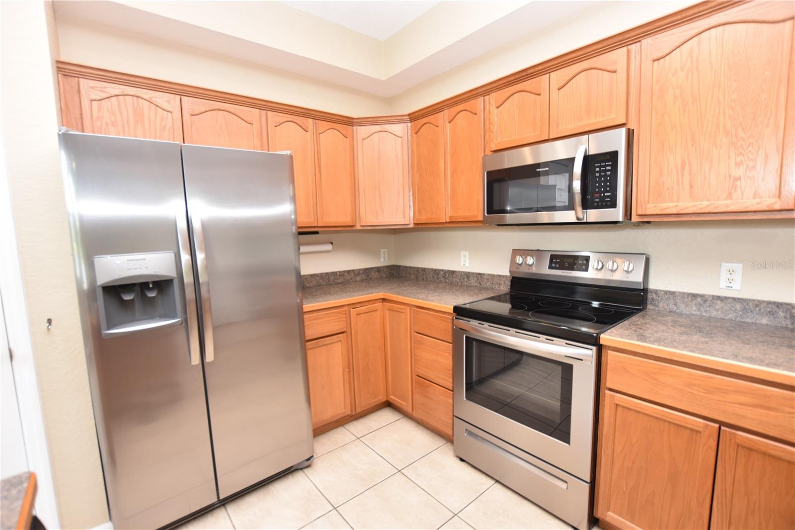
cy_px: 265
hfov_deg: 100.4
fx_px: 331
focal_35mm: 15
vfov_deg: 77.3
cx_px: 398
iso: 250
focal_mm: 10
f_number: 4
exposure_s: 1/60
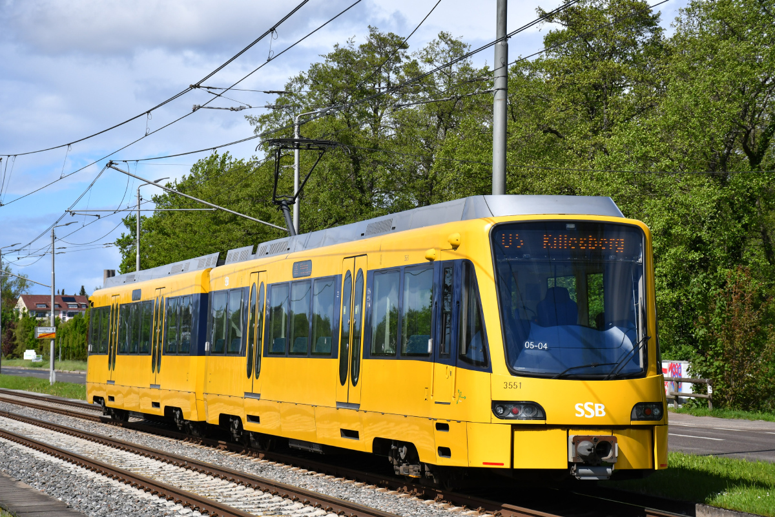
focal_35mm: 99
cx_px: 388
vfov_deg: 13.8
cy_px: 258
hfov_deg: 20.6
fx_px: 2131
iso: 400
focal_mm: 66
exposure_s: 1/2000
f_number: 8
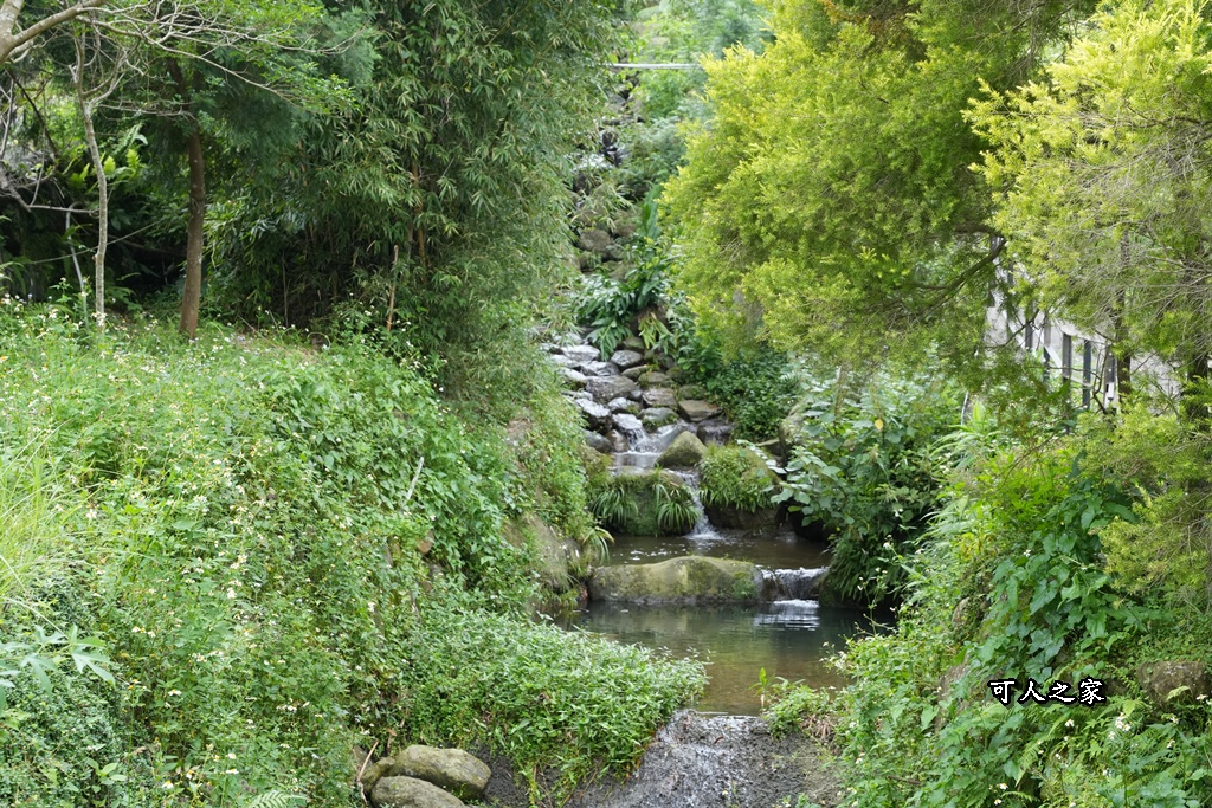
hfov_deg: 33.4
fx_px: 2020
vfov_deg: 22.6
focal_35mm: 60
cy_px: 404
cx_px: 606
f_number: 7.1
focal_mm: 60
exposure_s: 1/400
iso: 1600
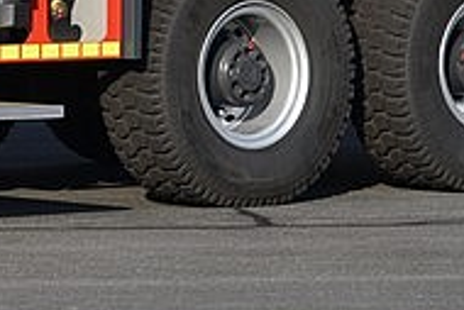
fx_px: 4888
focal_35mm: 379
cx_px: -190
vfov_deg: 3.6
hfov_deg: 5.4
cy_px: -342
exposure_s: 1/320
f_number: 9
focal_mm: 80
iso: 200
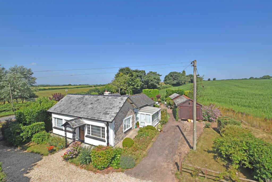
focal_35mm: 15
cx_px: 136
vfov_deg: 77.3
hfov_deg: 100.4
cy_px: 91
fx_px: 113
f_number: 8
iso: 100
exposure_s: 1/250
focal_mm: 10
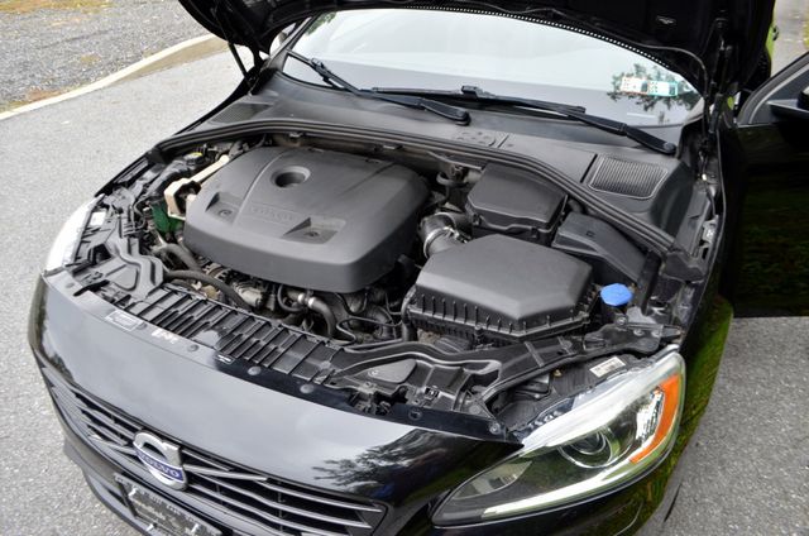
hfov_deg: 67.5
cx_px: 404
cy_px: 268
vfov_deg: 47.7
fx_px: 606
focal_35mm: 27
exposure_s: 1/125
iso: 220
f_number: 5.6
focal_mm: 18
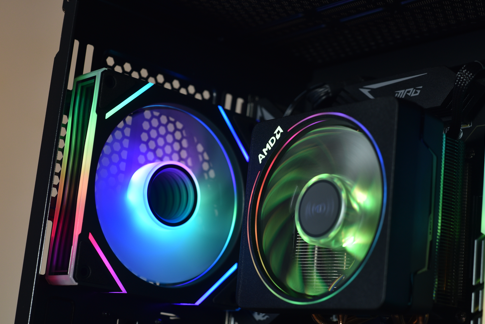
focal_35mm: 62
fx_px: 836
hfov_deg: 32.3
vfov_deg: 21.9
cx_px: 281
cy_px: 186
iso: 500
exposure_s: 1/160
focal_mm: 50
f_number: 5
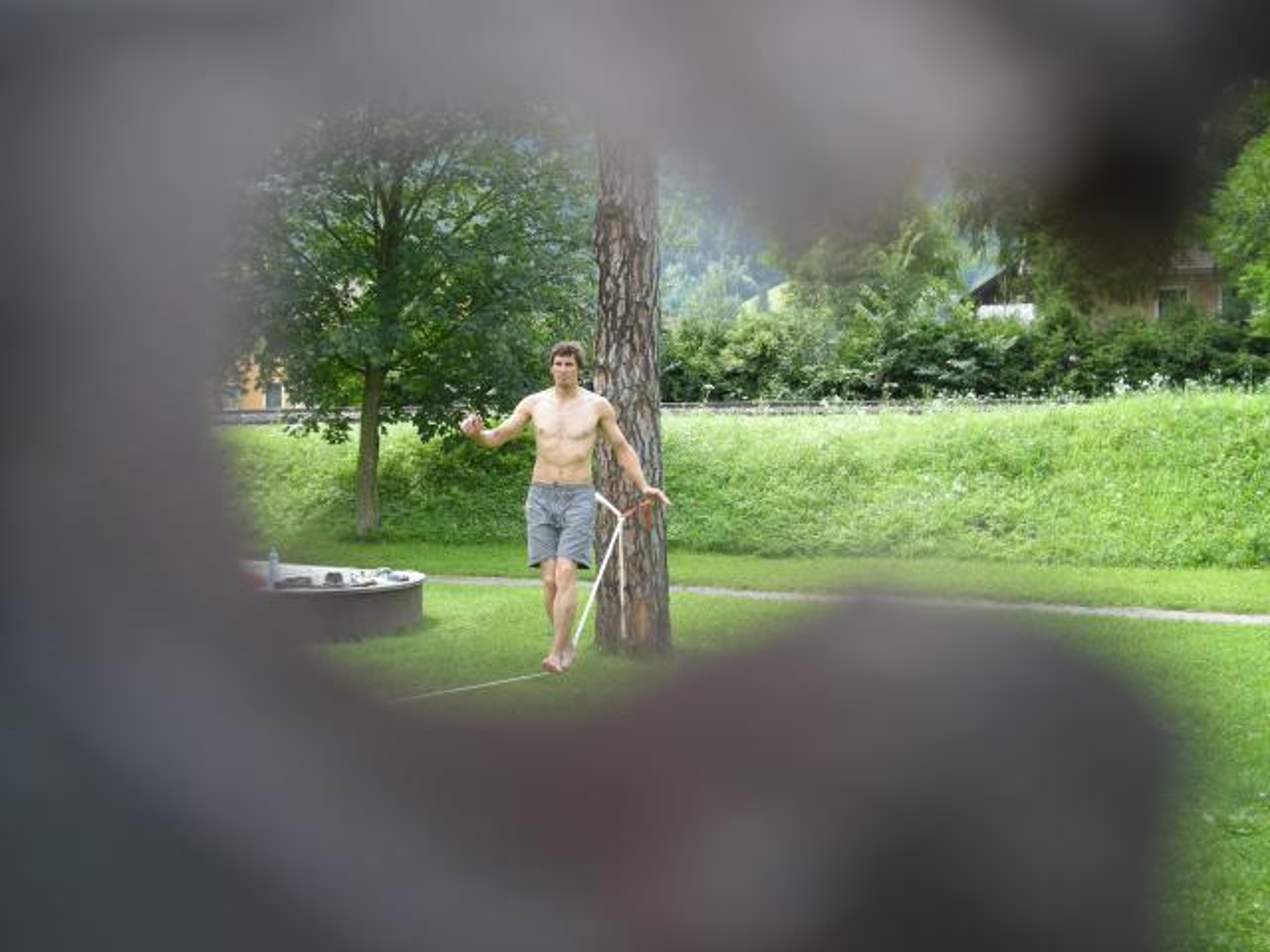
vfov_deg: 38.7
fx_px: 1357
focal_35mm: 37
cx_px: 635
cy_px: 476
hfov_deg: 50.1
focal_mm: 7.9
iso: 64
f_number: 2.8
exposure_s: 1/124
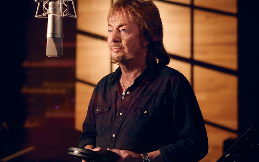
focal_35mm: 91
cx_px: 129
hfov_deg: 22.8
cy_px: 89
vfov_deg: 14.4
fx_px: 643
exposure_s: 1/125
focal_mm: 55
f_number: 2
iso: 640
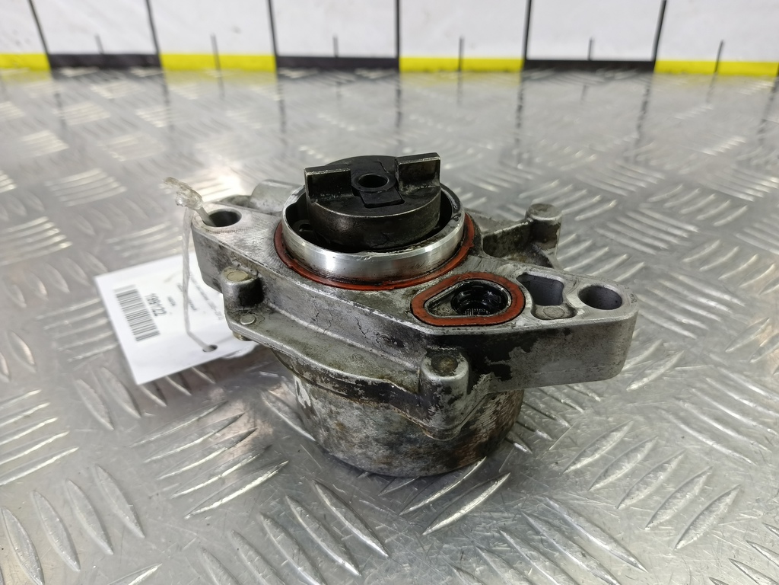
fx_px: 518
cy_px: 292
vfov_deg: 58.9
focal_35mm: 23
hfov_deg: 73.9
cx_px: 390
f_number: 1.6
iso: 159
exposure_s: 1/50
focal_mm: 4.11
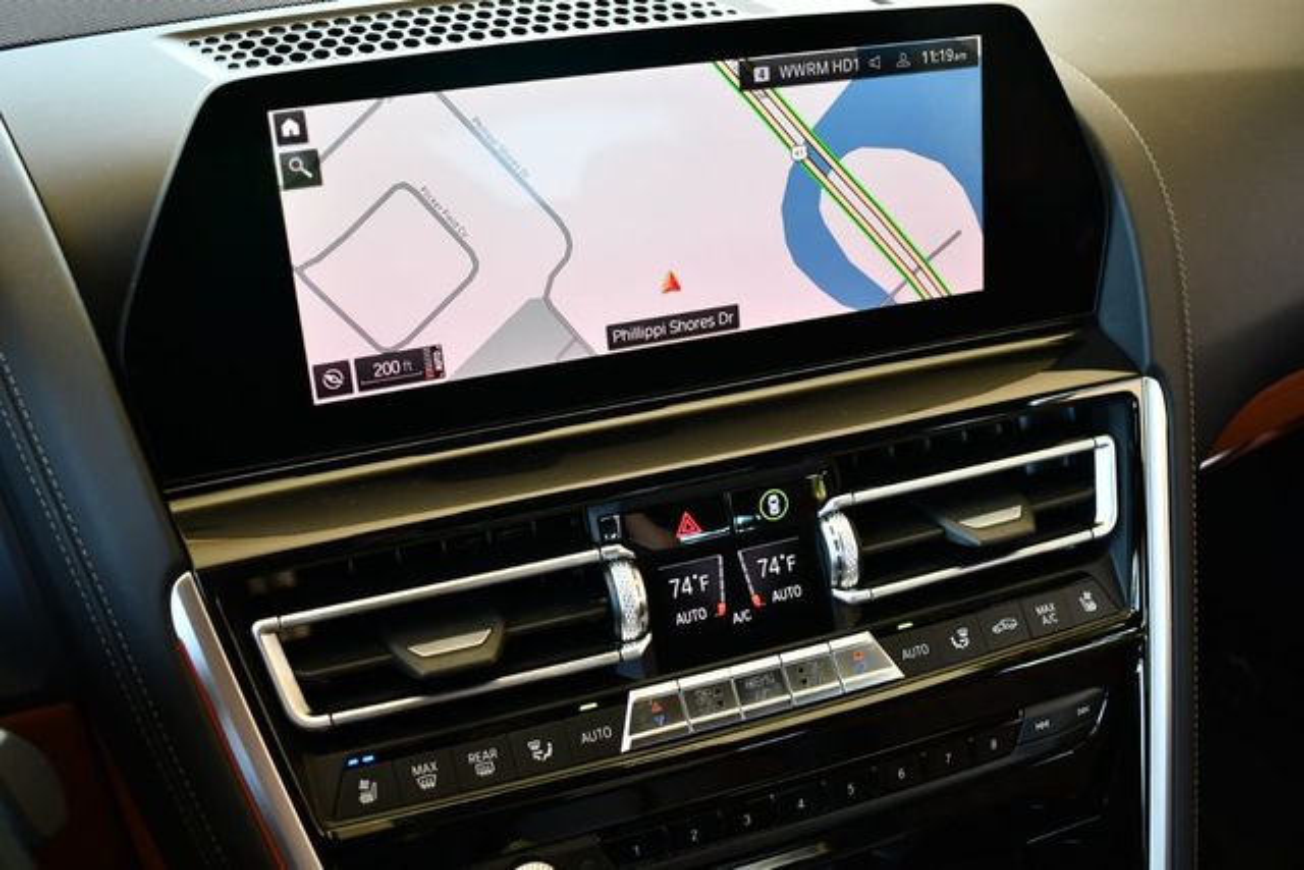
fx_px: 1304
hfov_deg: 53.1
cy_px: 435
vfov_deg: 36.9
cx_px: 652
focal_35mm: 36
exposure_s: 1/200
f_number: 3.5
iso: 800
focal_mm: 18
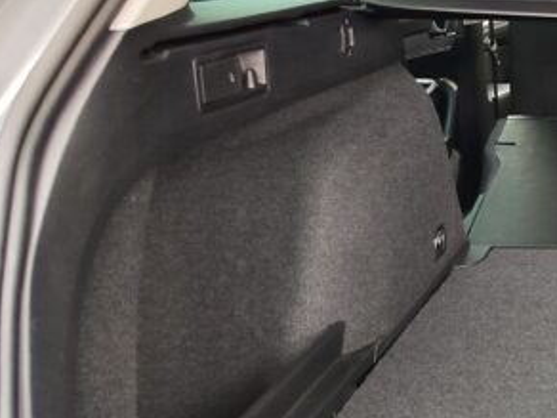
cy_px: 233
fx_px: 1014
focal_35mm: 63
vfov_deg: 23.3
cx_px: 750
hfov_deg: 25.7
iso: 245
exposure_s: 1/100
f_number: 1.69
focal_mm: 7.01
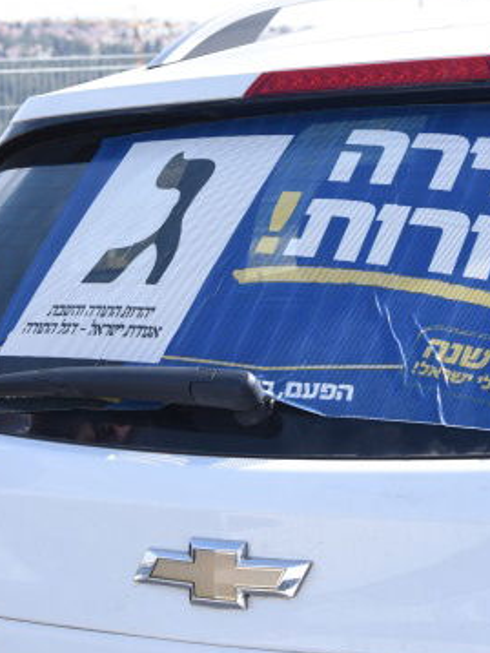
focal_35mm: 110
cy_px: 216
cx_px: 151
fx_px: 2074
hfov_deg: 13.4
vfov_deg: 17.8
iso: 160
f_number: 6.3
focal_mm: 40
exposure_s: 1/250
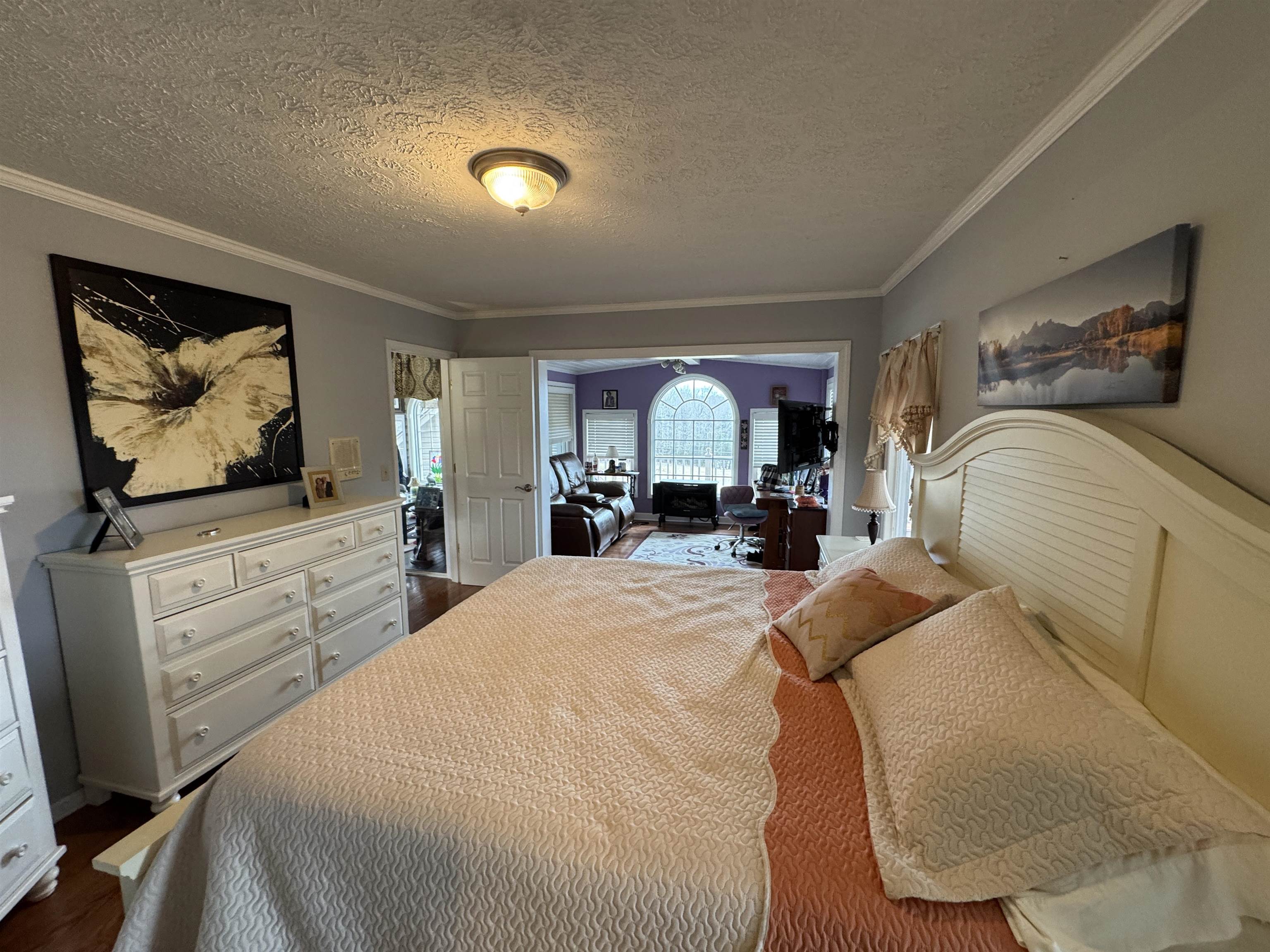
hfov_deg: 102.1
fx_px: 514
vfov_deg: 85.7
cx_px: 635
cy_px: 476
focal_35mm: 14
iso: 250
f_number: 2.2
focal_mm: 2.22
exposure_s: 1/60
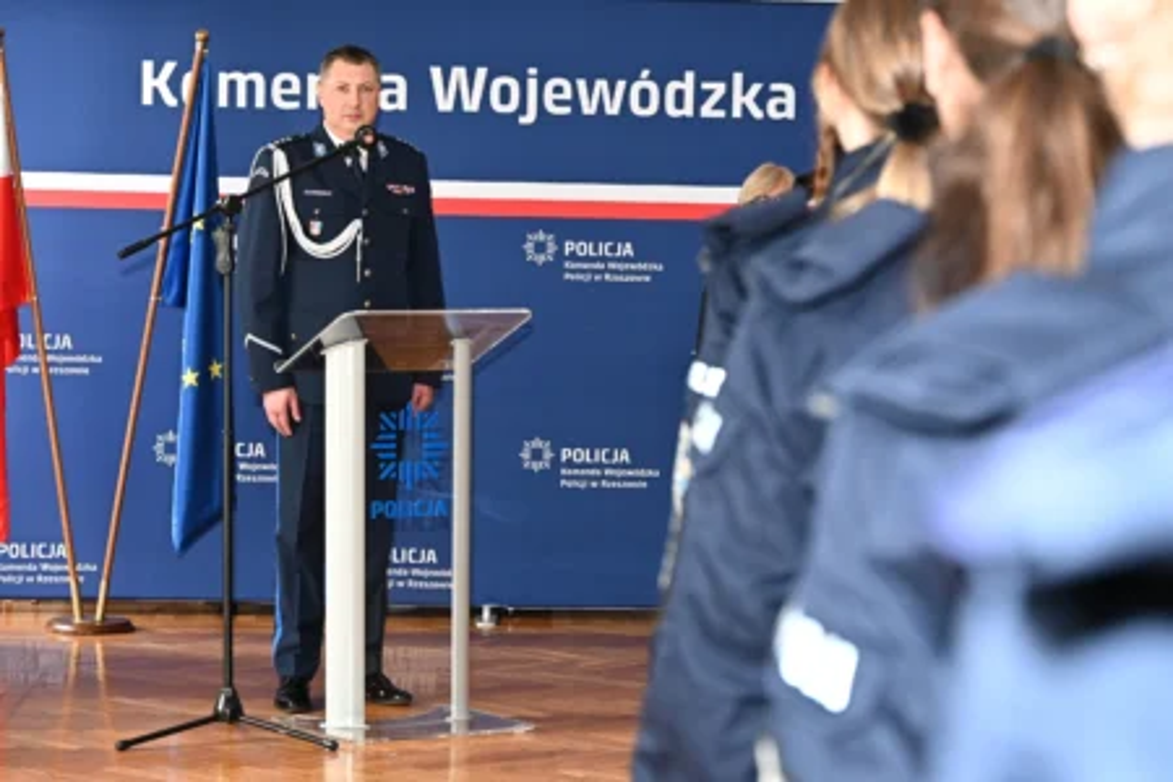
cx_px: 586
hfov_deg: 23.9
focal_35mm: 85
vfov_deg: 16.1
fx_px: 2769
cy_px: 391
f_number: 6.3
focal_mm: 85
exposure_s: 1/100
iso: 1600
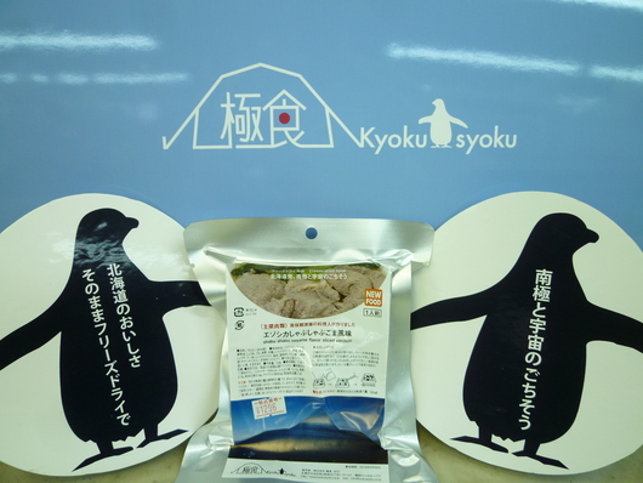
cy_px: 242
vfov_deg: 54.9
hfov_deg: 69.4
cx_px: 322
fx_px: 465
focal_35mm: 25
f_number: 2.8
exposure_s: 1/30
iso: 125
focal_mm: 4.5
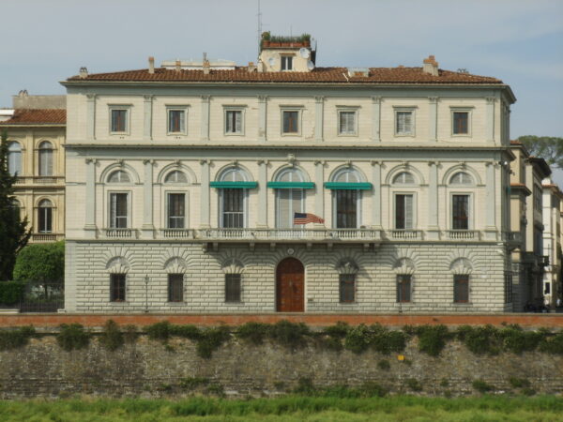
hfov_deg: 16.8
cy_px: 211
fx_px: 1903
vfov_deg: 12.7
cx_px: 282
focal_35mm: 117
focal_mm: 19.8
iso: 50
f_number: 8
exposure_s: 1/250
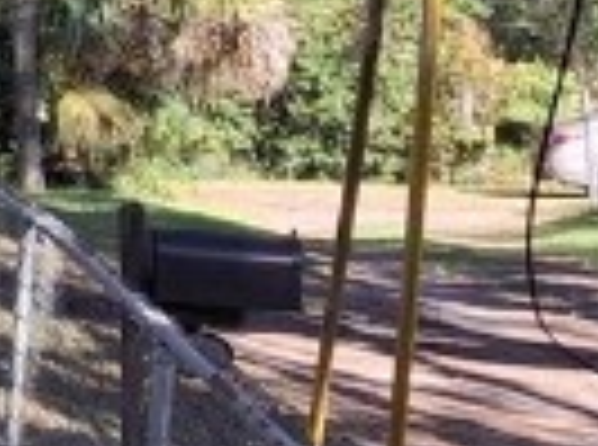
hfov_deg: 8.6
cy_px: -360
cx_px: -1187
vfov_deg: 7.4
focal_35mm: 193
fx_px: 3325
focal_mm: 4.69
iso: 25
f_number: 1.8
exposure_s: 1/484
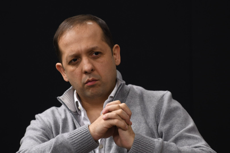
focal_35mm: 200
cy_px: 76
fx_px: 1278
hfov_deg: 10.3
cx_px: 115
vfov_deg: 6.9
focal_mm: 200
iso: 320
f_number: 3.2
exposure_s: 1/160
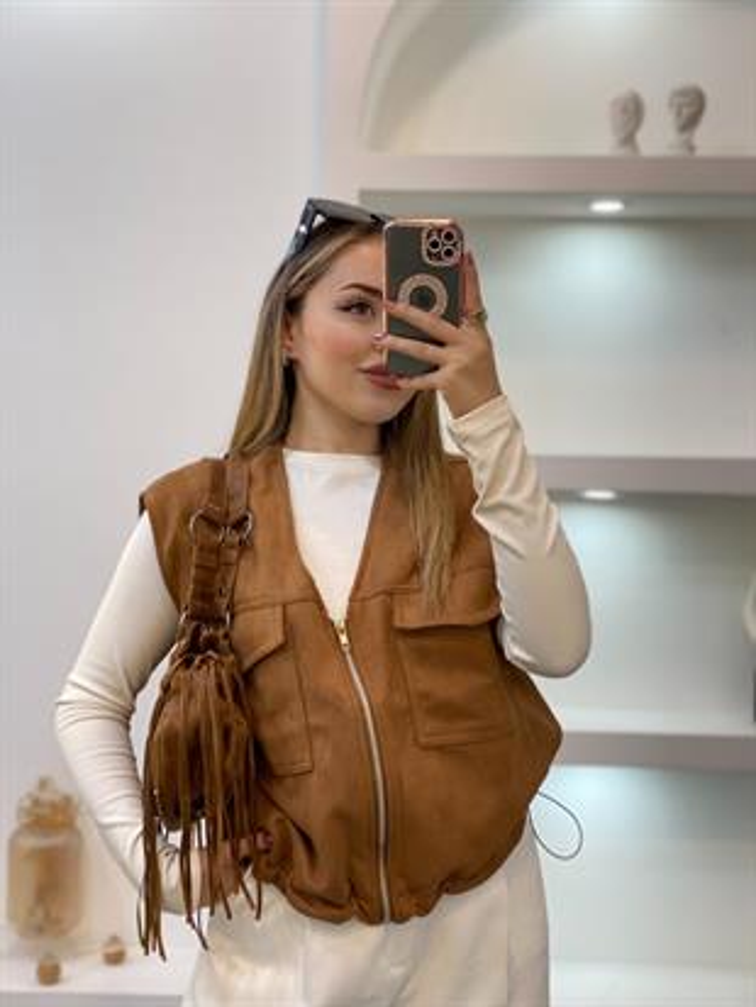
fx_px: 1513
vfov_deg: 36.8
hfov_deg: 28.0
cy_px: 504
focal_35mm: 52
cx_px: 378
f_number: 2
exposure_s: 1/100
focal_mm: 6
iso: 80
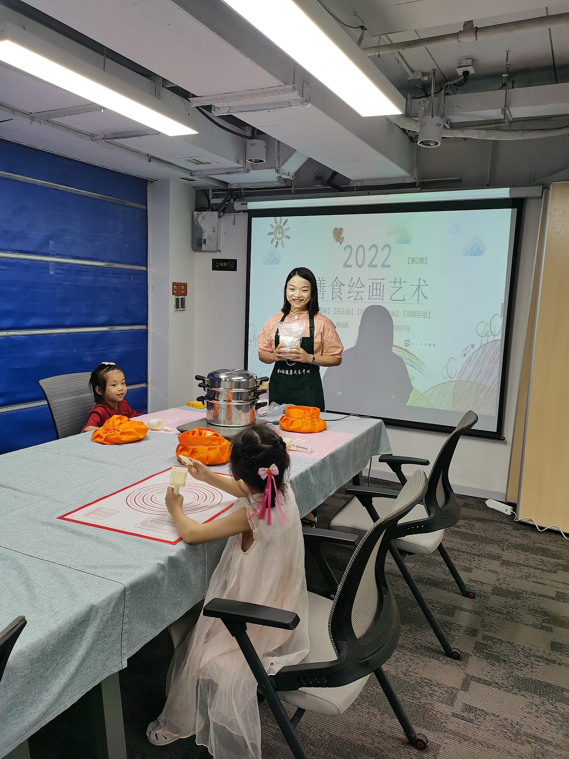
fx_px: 570
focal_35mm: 26
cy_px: 380
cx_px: 284
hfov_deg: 53.1
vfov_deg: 67.3
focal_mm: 5.58
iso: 125
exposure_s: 1/100
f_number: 1.8
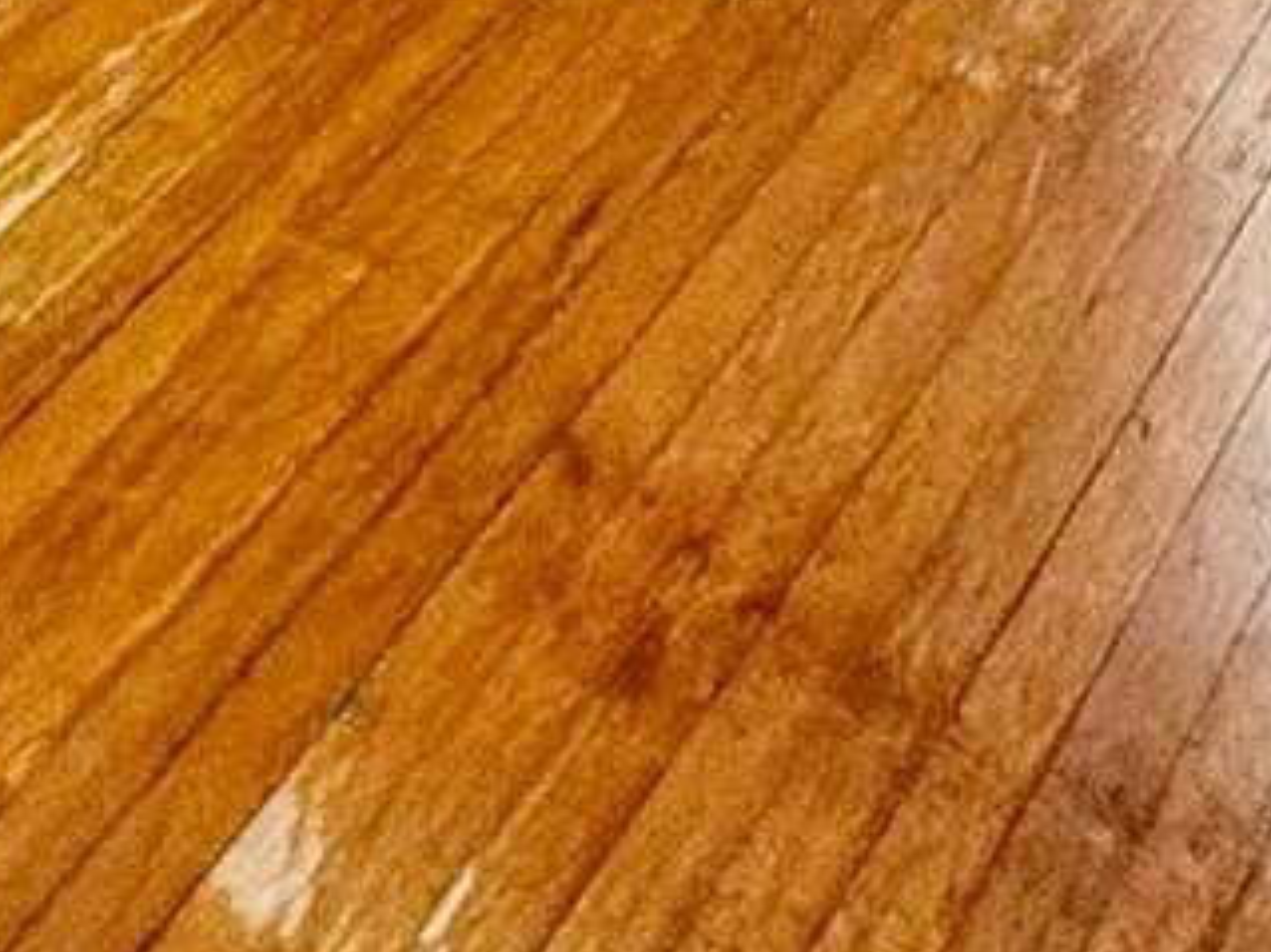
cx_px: 582
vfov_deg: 11.8
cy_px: -1617
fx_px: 3303
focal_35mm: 90
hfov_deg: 21.8
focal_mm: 2.22
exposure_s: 1/121
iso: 250
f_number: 2.2
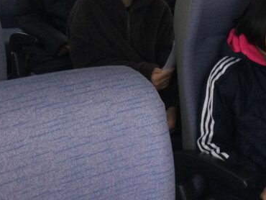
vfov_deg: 21.2
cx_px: 209
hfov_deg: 28.4
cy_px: 1
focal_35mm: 67
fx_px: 515
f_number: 2.4
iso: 100
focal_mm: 3.3
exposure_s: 1/30
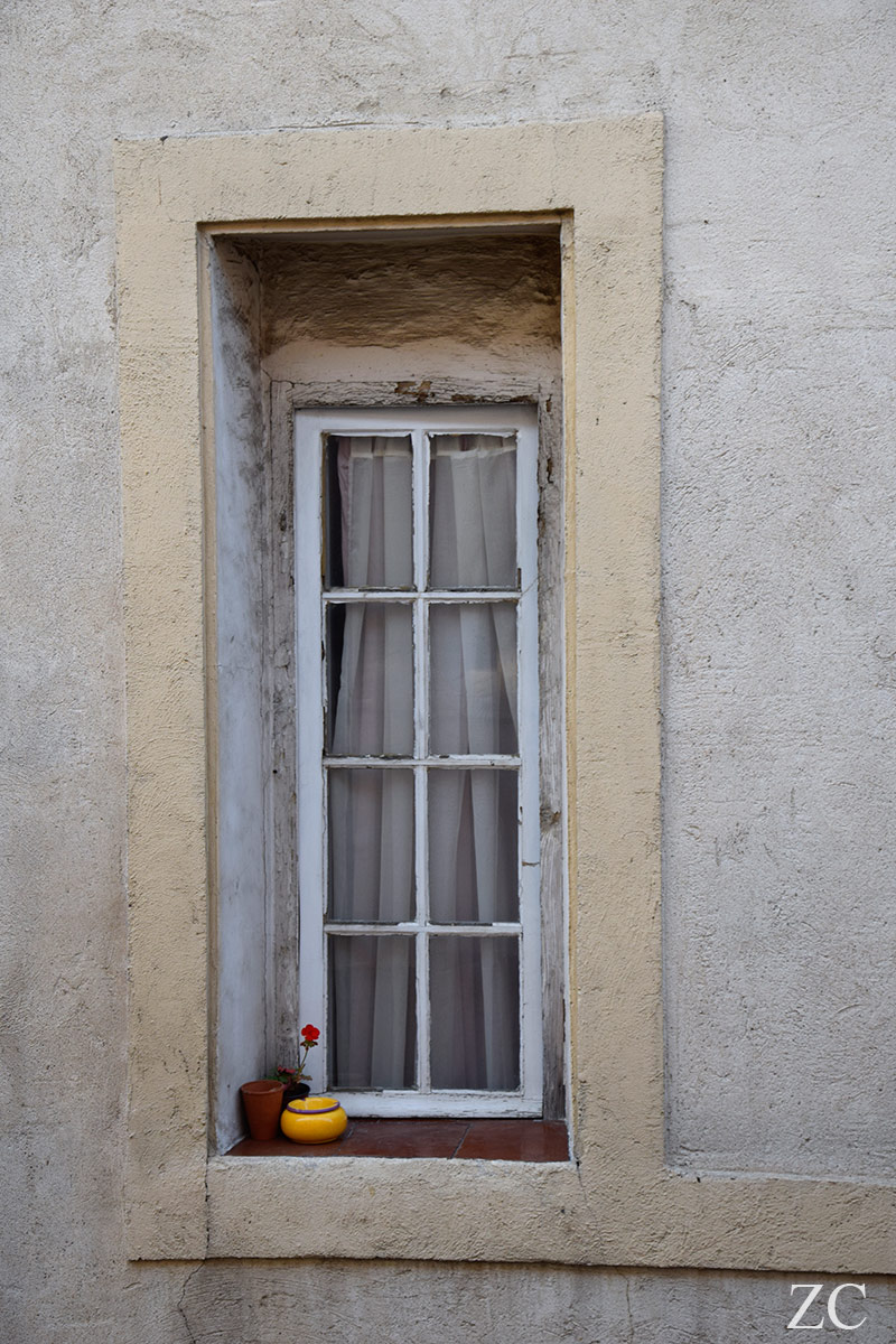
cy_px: 672
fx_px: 3248
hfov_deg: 15.7
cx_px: 448
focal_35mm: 87
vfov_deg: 23.4
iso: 400
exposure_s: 1/160
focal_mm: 58
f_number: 6.3
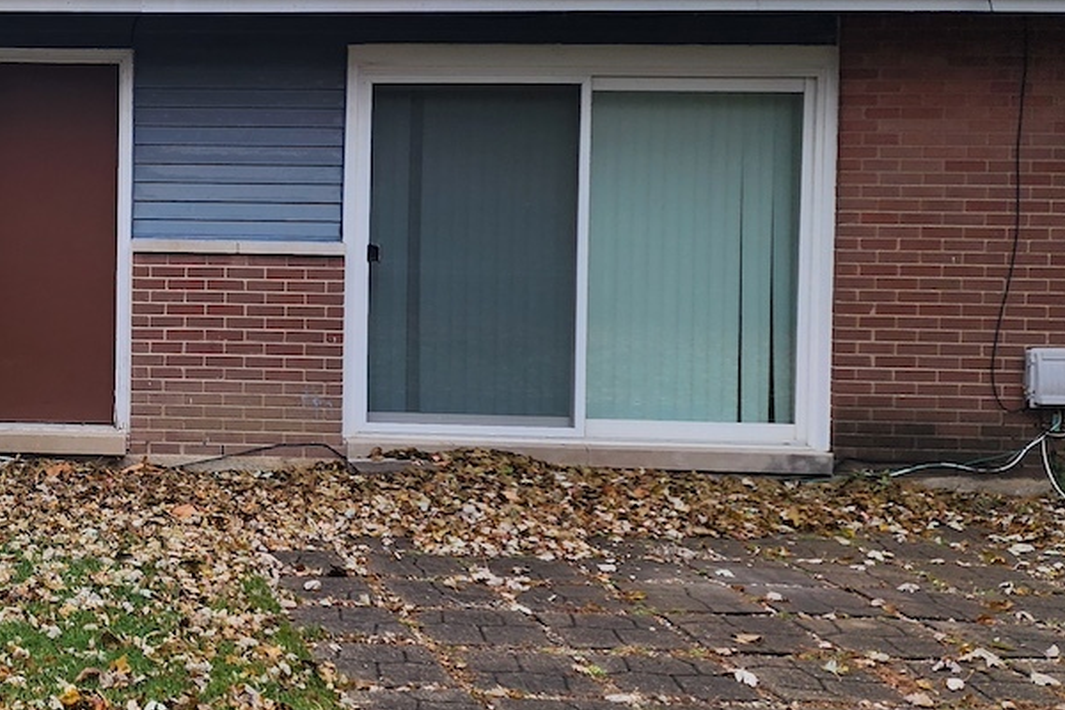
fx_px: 1509
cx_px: 82
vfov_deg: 26.3
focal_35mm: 51
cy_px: 241
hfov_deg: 36.2
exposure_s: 1/180
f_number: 1.8
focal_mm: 6.4
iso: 80
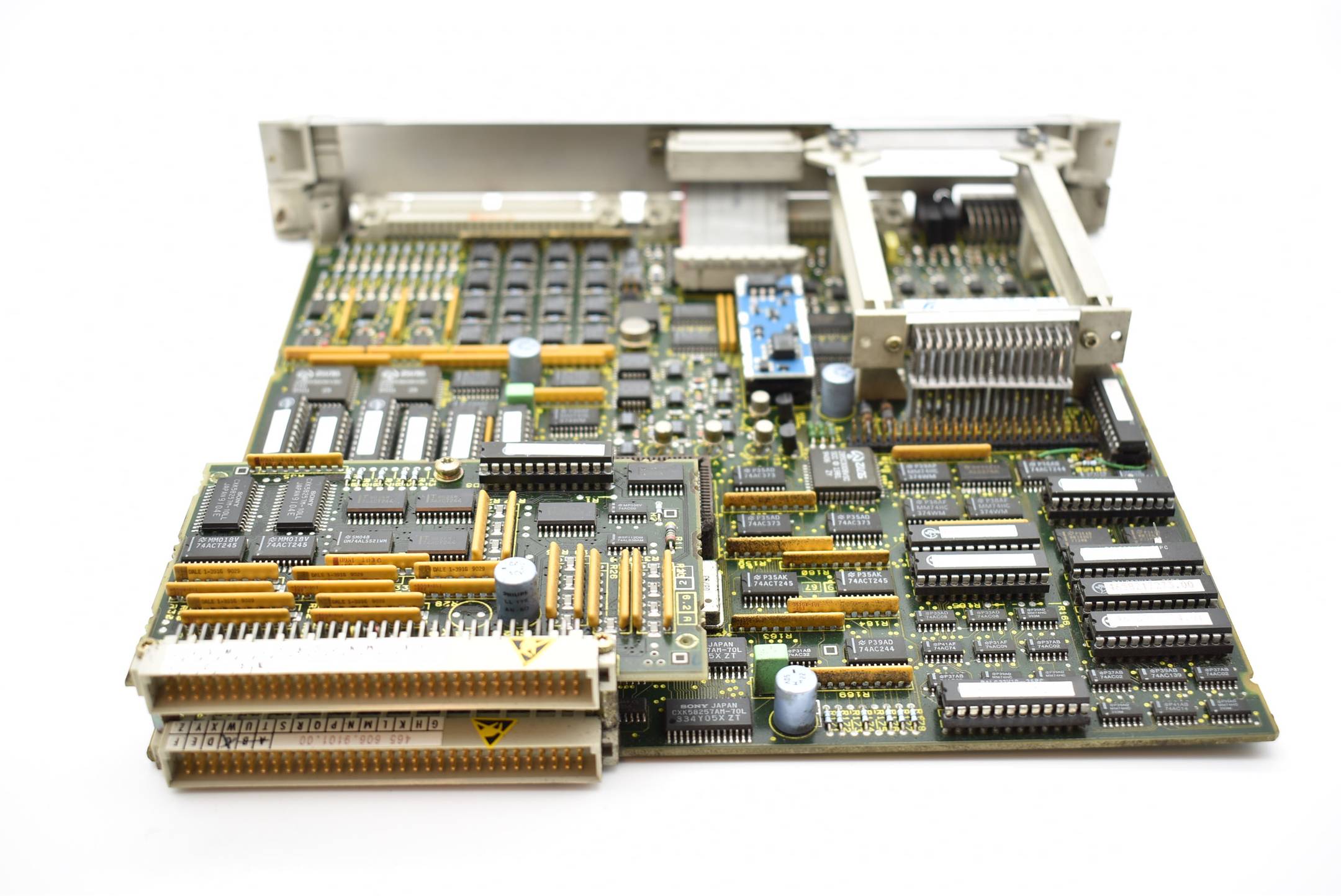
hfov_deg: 44.9
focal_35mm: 44
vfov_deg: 30.9
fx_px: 1622
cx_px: 670
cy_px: 448
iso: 100
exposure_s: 1/25
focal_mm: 29
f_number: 4.2
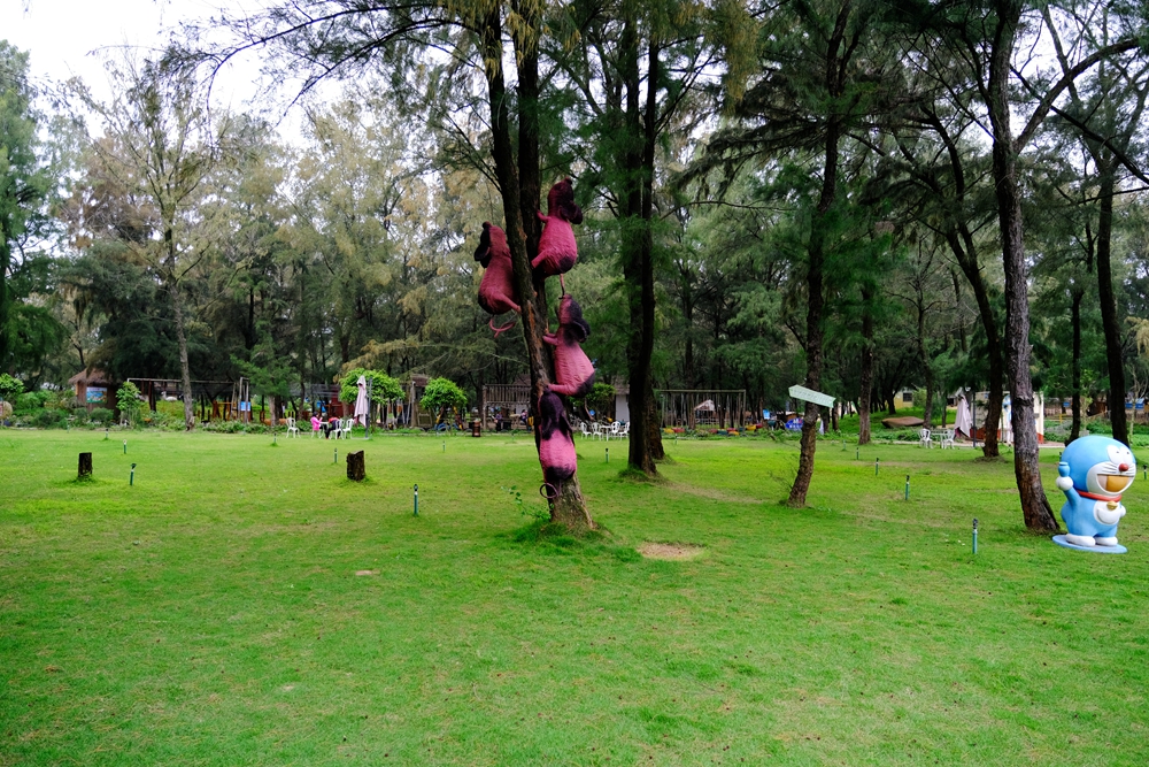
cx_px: 574
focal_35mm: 24
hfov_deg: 73.7
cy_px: 384
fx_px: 766
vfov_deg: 53.1
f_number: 2.8
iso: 500
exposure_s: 1/680
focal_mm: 16
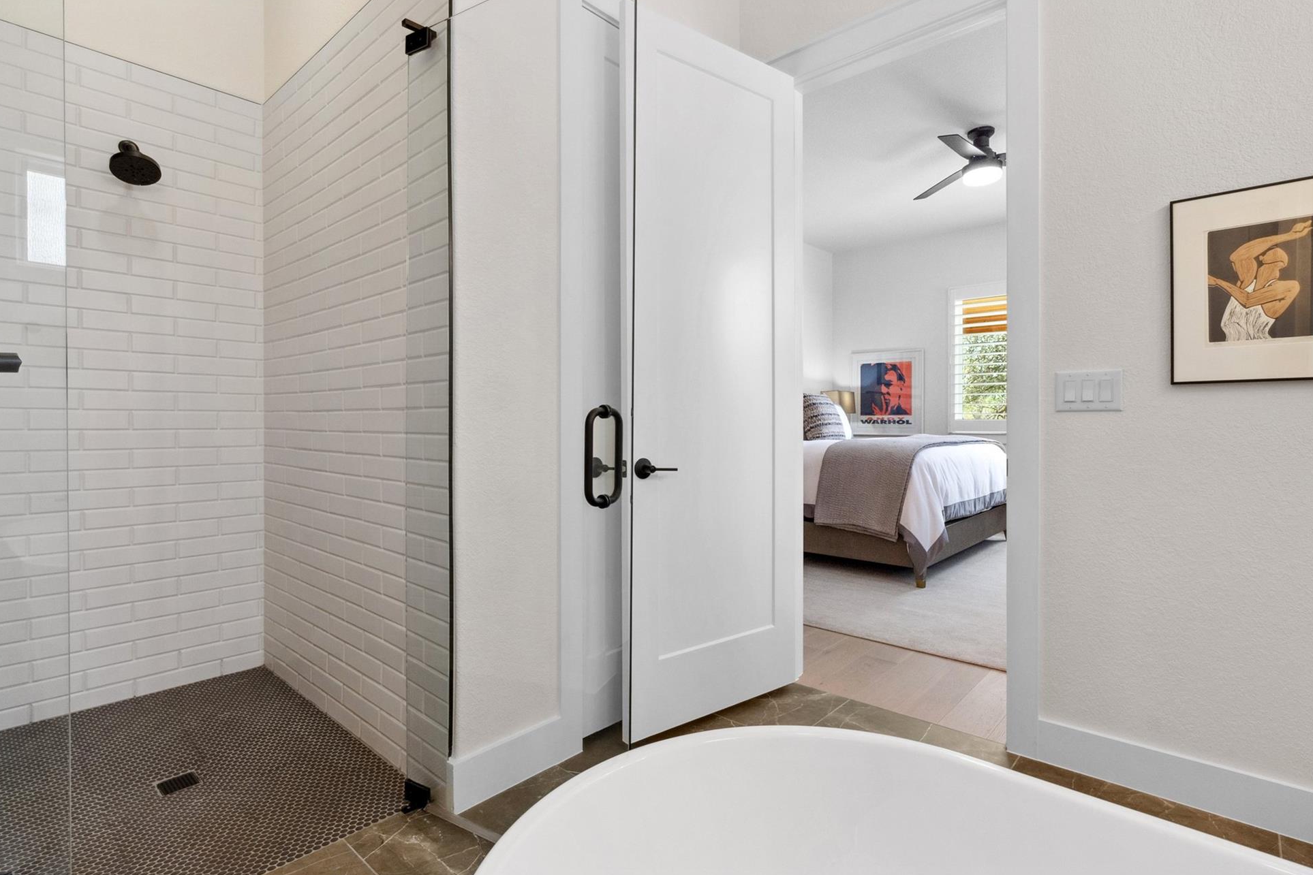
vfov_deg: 70.4
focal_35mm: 17
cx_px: 668
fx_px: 620
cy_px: 438
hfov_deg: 93.3
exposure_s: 1/60
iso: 1600
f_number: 8
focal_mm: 16
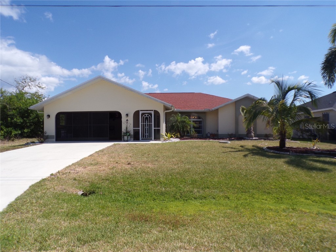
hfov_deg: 71.6
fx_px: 233
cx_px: 168
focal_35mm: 24
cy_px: 126
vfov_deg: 56.8
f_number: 5.8
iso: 80
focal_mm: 4.3
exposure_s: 1/400
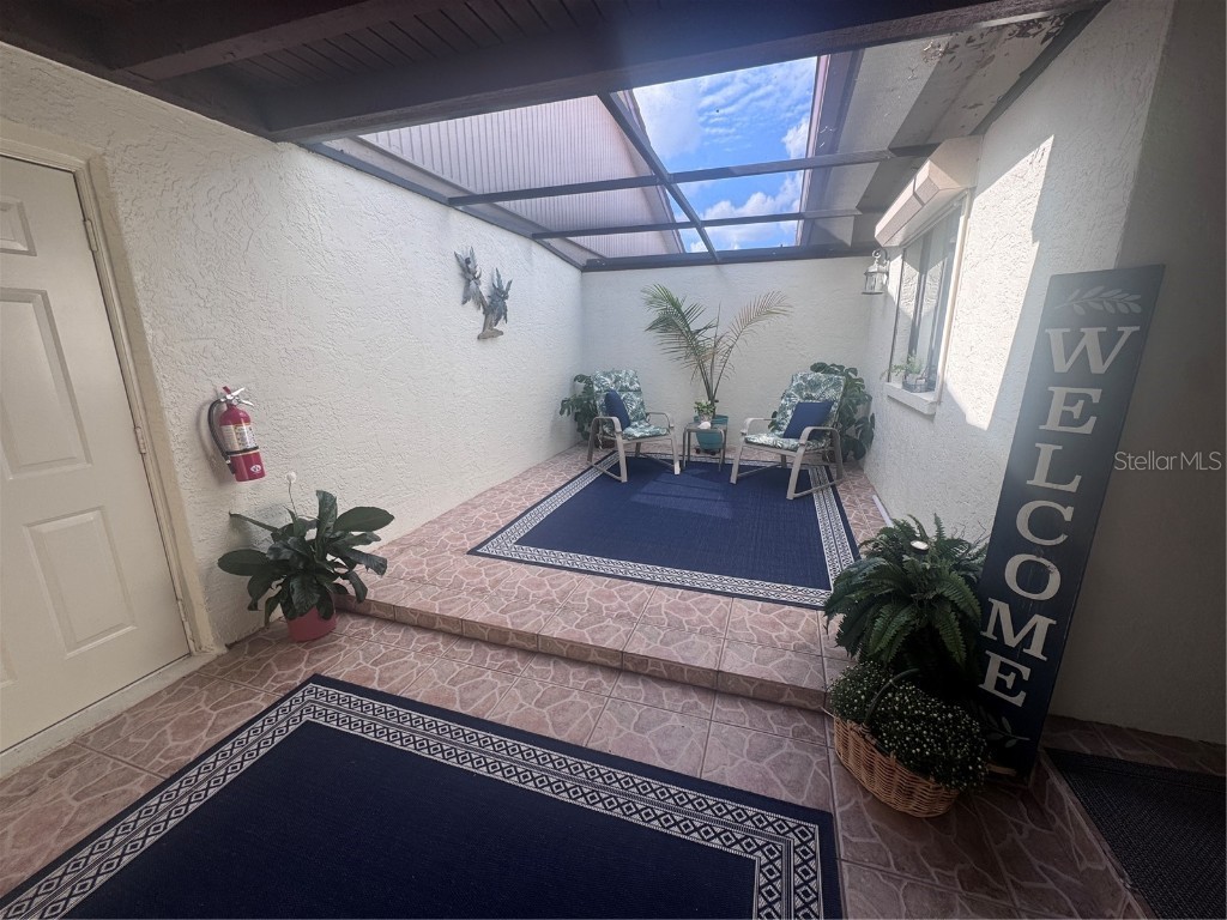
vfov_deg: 85.7
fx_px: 496
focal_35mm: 14
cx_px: 614
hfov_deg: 102.1
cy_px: 460
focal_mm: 2.22
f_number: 2.2
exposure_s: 1/264
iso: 40
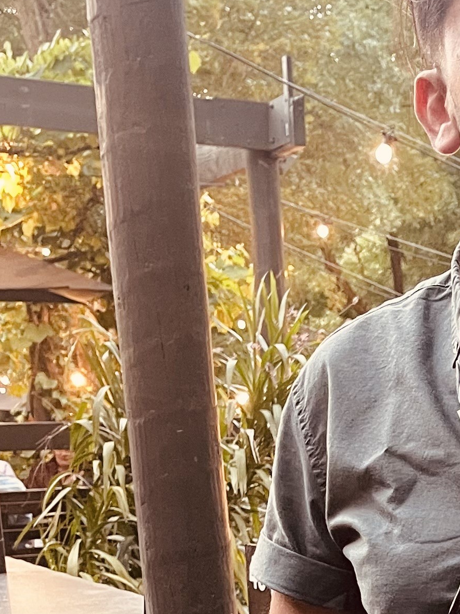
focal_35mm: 89
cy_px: 659
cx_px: 635
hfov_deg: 15.6
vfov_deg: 21.0
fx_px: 1577
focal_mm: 5.1
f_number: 1.6
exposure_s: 1/50
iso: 500
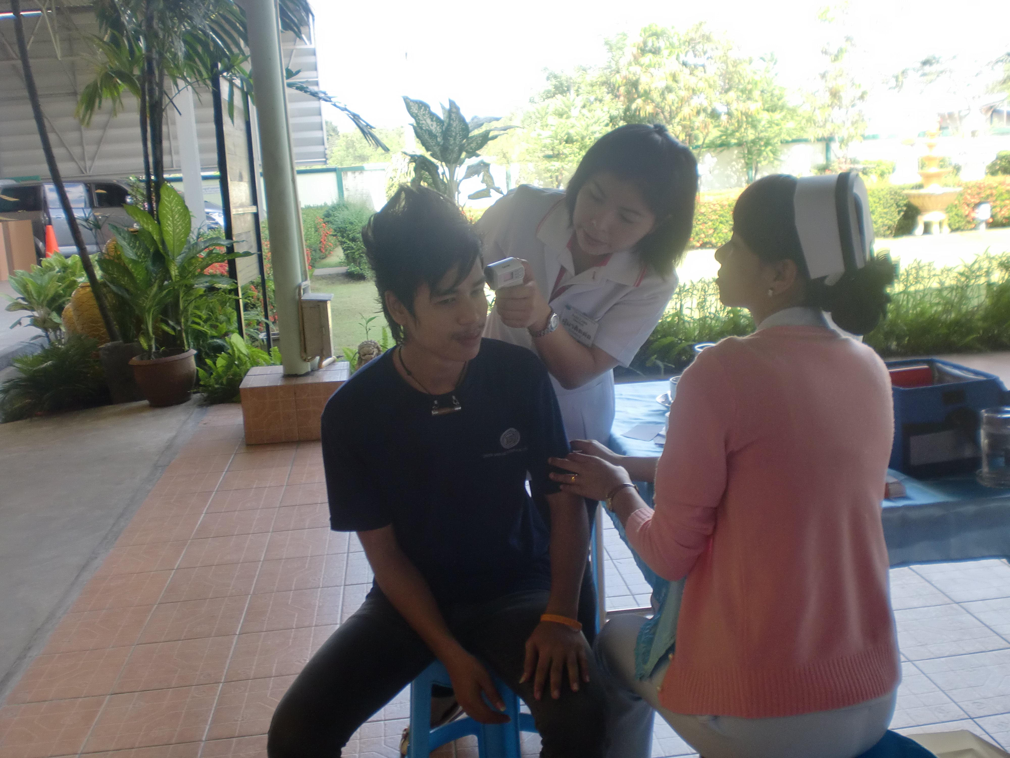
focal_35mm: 35
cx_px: 505
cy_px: 379
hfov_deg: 52.6
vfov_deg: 40.7
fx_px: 1021
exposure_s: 1/100
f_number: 3.1
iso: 64
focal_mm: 6.3
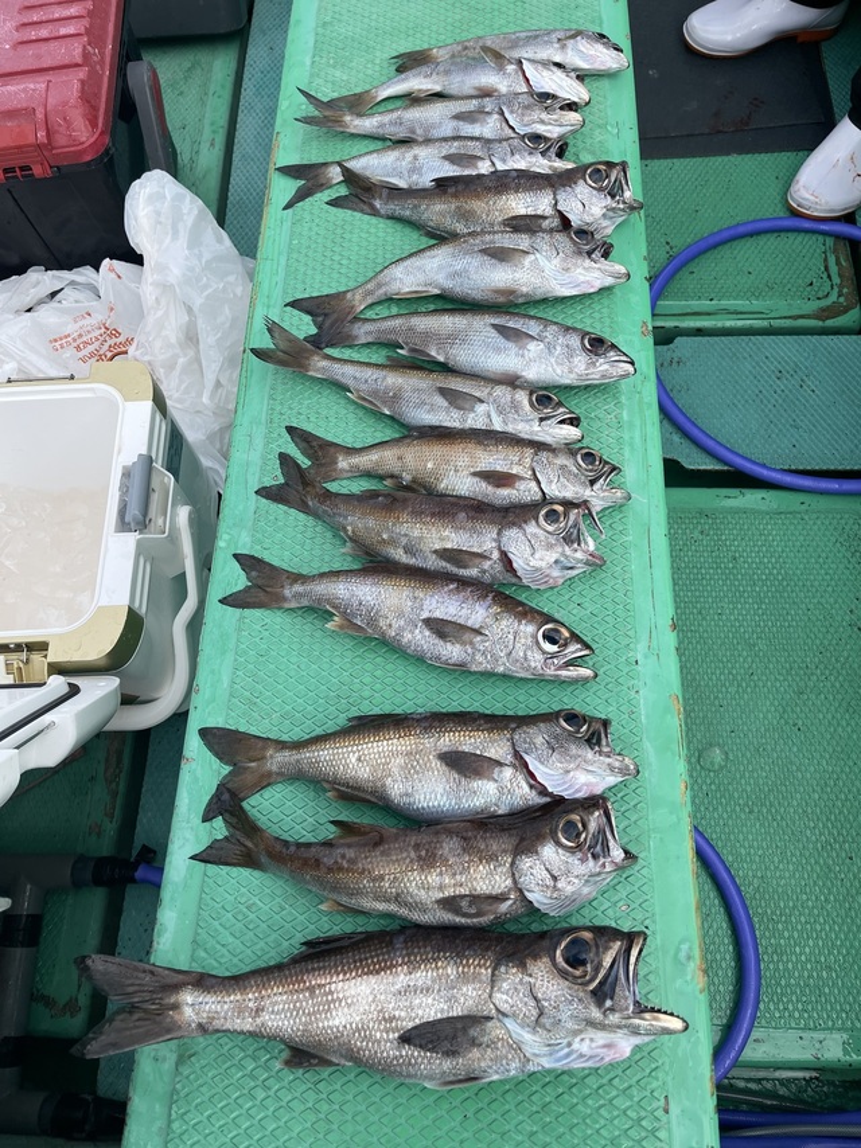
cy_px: 574
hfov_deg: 54.9
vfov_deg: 69.4
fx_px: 830
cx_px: 430
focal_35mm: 25
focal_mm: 5.1
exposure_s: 1/1667
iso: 32
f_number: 1.6
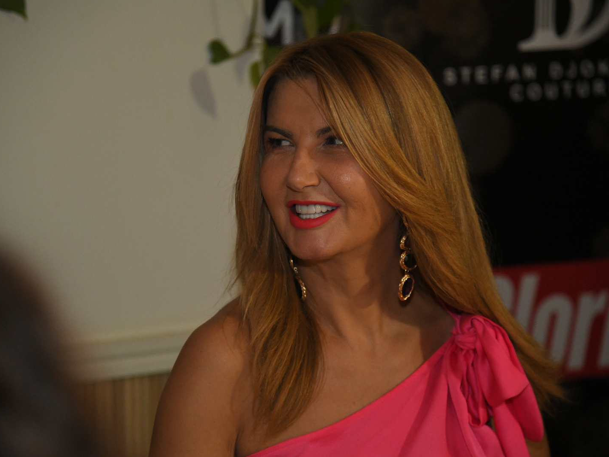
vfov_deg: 11.3
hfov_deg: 15.1
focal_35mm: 131
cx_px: 293
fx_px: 2304
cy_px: 227
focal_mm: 120
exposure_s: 1/160
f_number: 4
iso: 4000
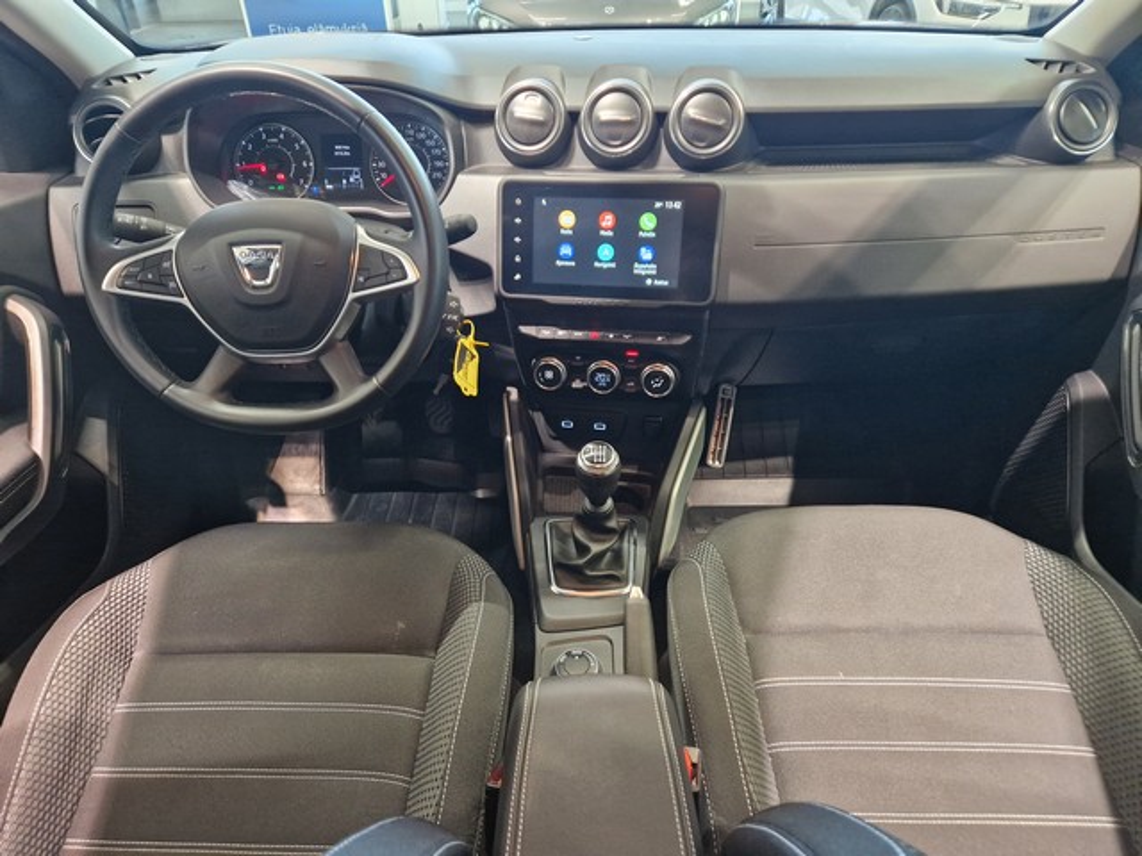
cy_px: 428
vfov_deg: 58.9
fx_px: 759
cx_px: 571
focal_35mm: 23
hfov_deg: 73.9
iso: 500
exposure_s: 1/100
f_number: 1.8
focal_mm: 5.4
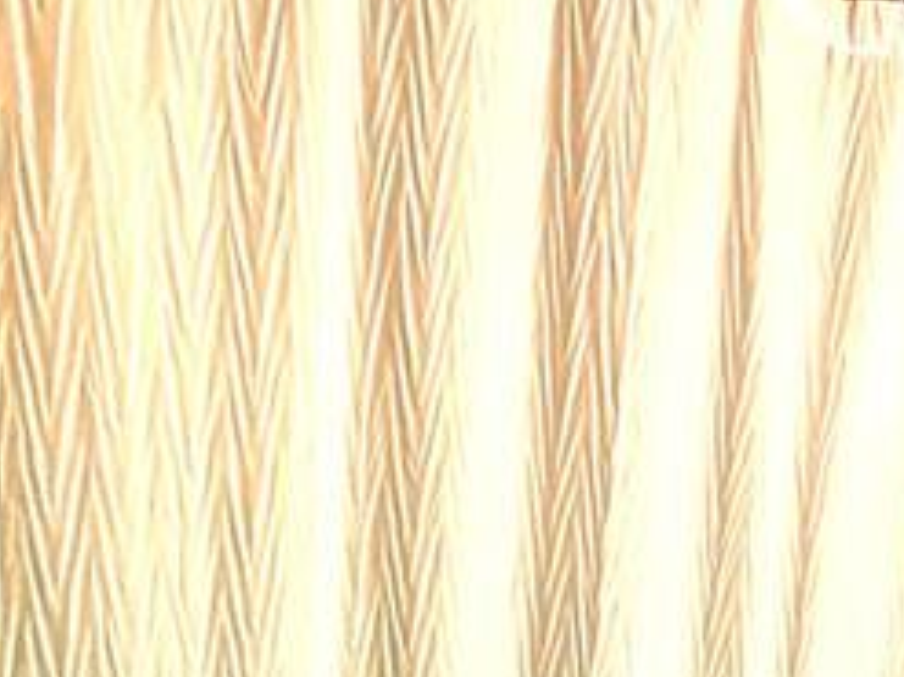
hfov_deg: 29.8
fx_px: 1514
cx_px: 999
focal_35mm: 58
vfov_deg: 18.5
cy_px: 1283
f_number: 2.2
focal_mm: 2.22
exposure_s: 1/60
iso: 800
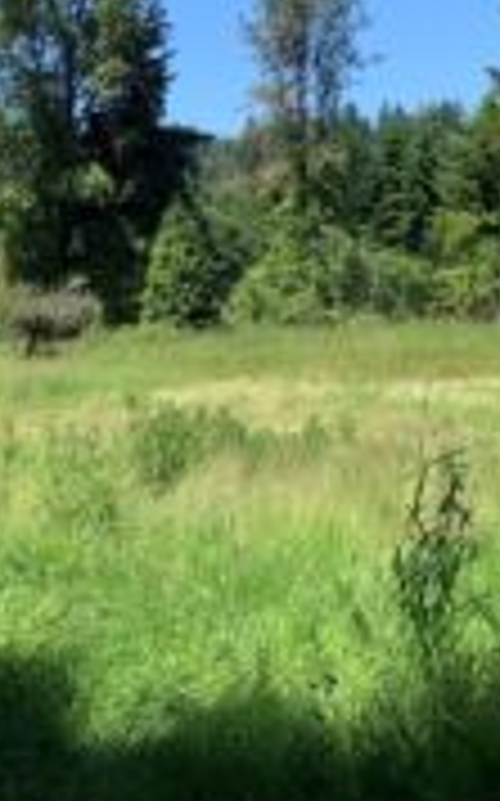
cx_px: 72
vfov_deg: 32.2
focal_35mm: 62
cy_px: 171
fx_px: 1354
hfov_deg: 20.6
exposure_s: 1/1282
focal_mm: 4.25
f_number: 1.8
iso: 25
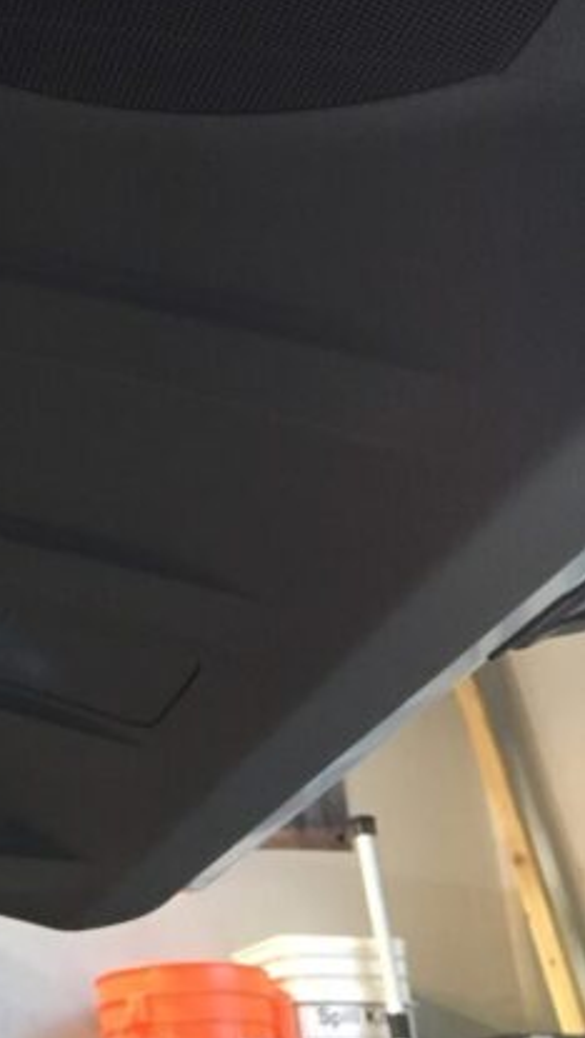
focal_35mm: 71
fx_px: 1954
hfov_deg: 15.7
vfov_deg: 29.1
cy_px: 214
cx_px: -285
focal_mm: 4.15
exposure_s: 1/17
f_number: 2.2
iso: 200
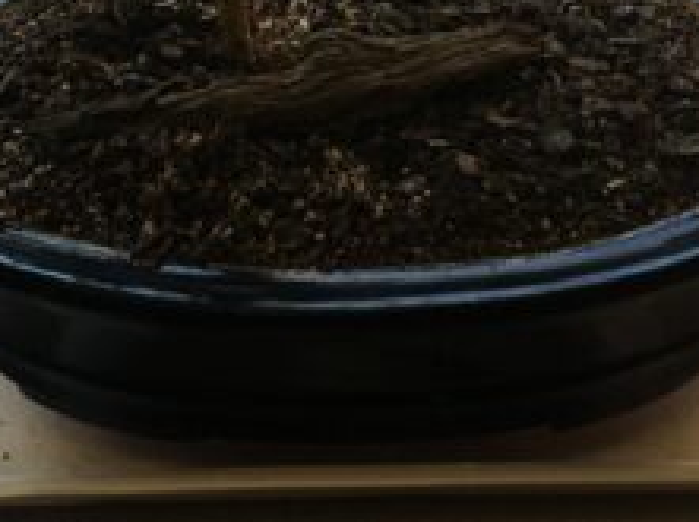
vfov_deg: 13.9
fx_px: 2036
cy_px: -215
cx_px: 278
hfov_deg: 19.5
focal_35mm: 101
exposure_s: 1/139
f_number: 2.2
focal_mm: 4.15
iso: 25
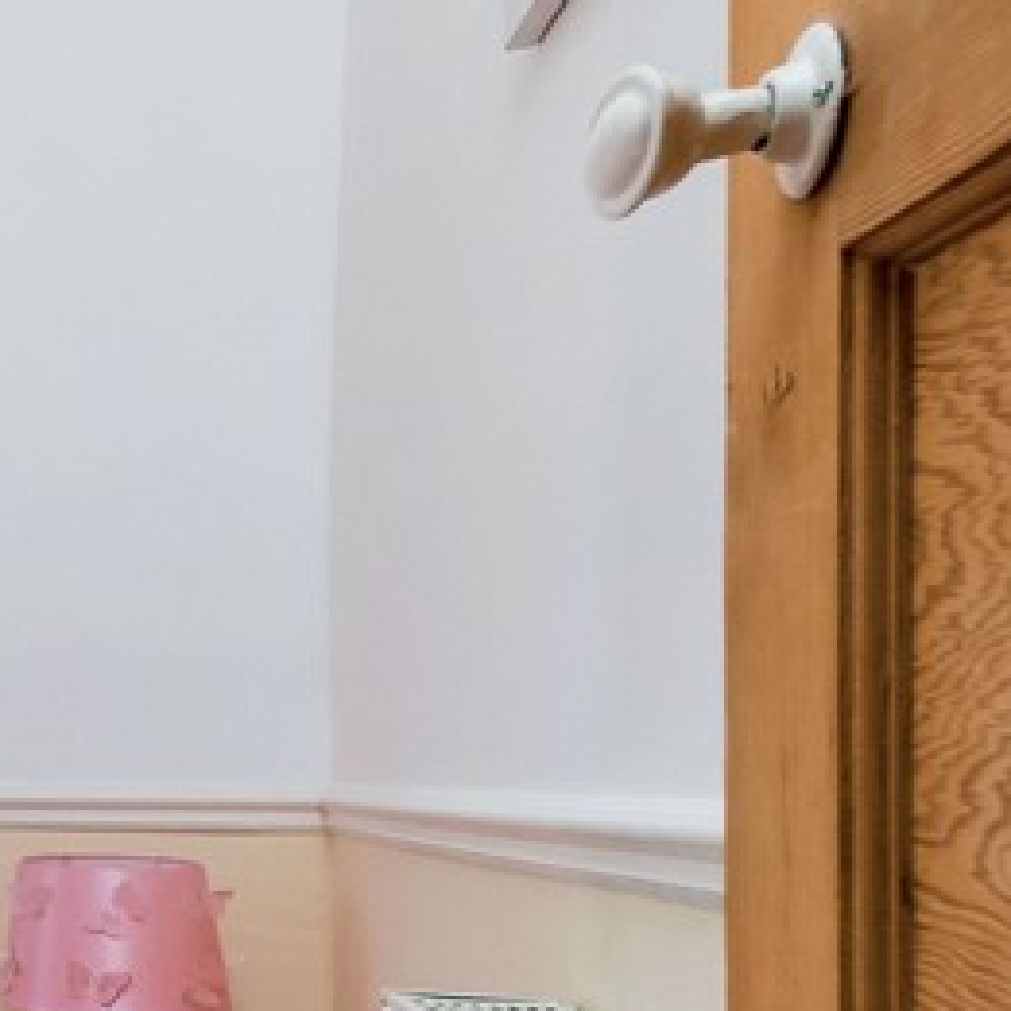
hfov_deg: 22.1
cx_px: -779
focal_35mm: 50
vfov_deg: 33.0
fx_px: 1652
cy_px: 817
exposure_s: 1/80
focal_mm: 10
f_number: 7.1
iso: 320
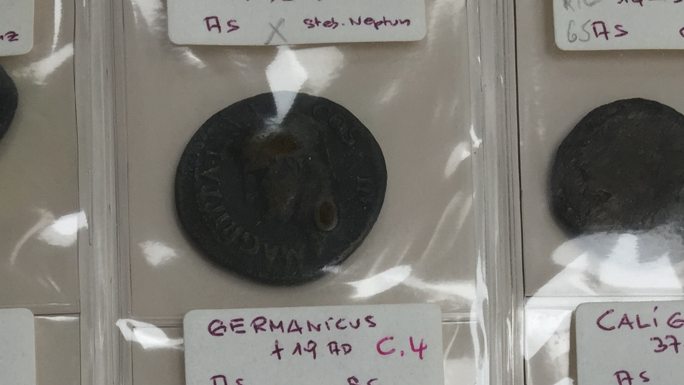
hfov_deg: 30.1
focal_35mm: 70
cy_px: 737
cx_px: 317
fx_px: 1270
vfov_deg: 14.6
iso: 32
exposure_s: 1/119
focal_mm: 4.15
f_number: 2.2
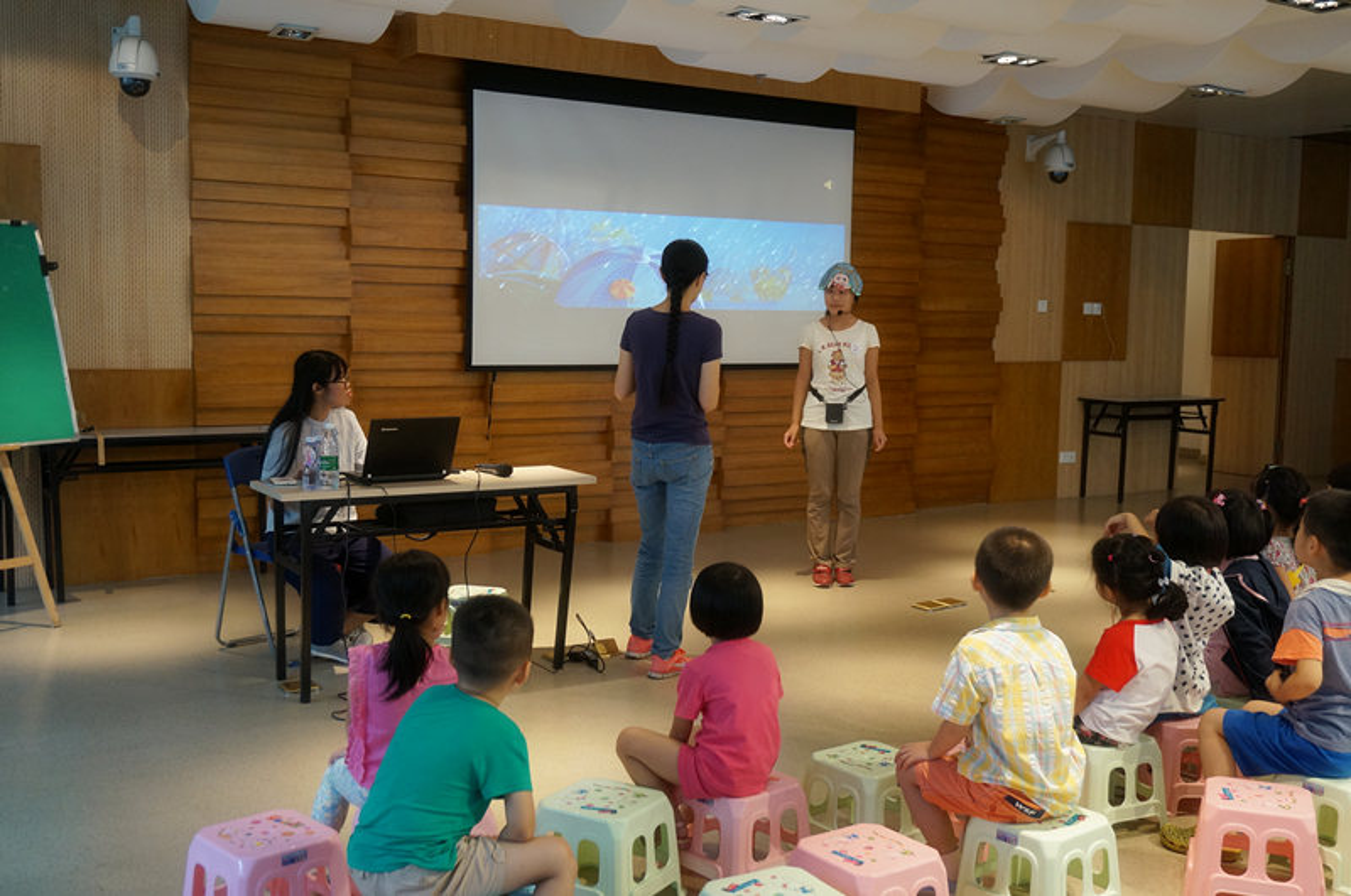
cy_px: 448
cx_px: 676
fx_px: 1405
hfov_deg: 51.3
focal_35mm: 38
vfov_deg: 35.4
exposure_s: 1/60
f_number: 4.5
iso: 640
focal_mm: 25
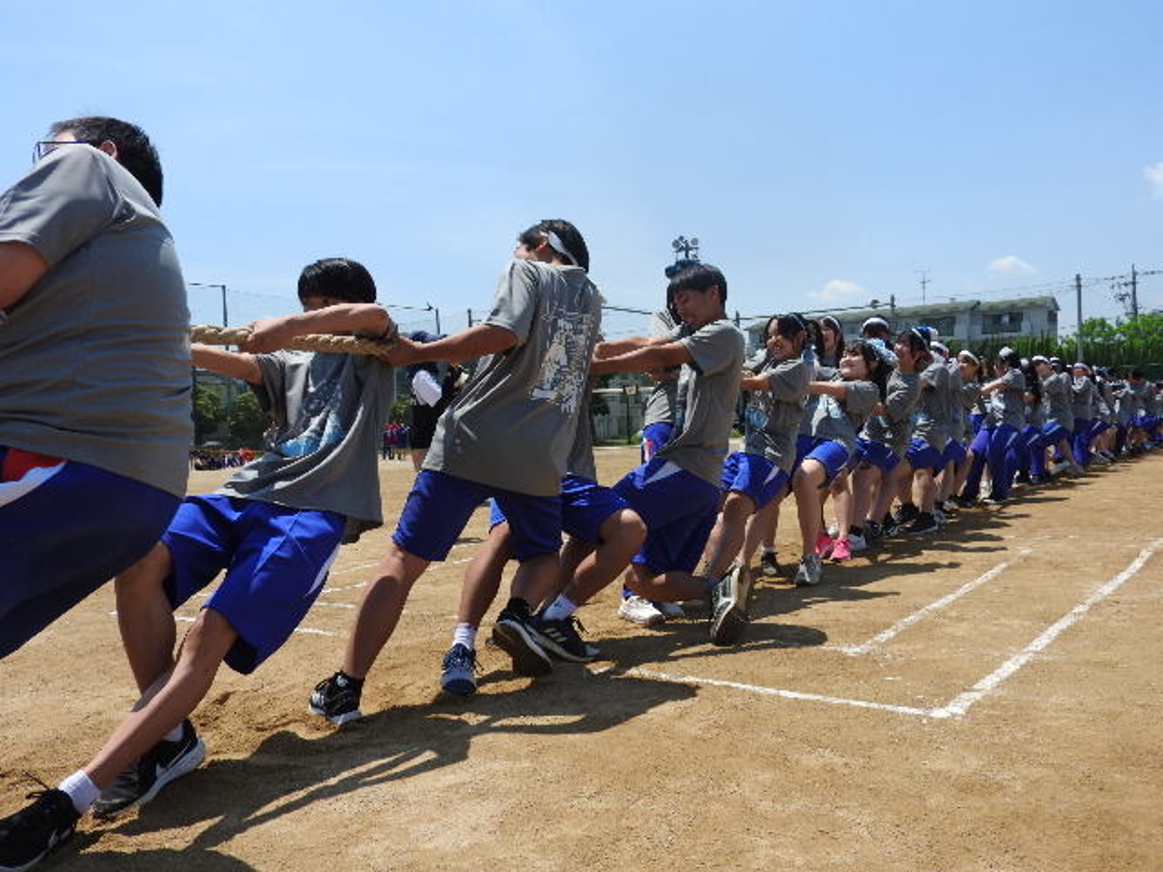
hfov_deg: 60.0
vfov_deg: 46.8
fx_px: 1008
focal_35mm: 30
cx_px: 582
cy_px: 436
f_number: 3.5
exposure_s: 1/1600
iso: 100
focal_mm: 5.4
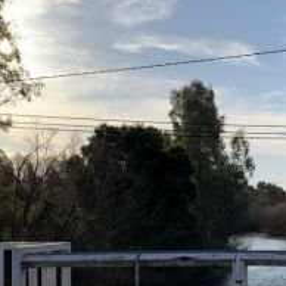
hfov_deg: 23.8
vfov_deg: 24.1
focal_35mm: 71
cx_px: 242
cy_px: 209
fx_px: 664
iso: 25
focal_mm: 4.25
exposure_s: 1/3937
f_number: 1.8
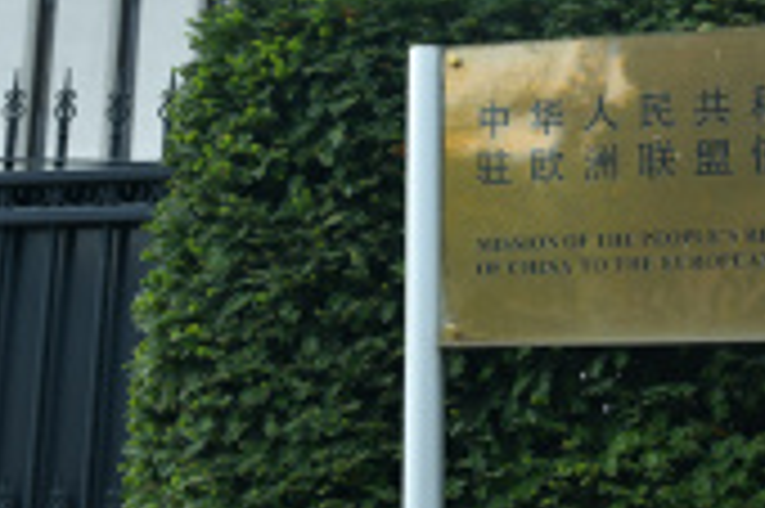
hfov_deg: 25.1
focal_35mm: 80
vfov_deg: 16.7
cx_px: 567
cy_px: 20
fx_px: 1698
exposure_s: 1/1000
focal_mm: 34
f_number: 5
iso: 320
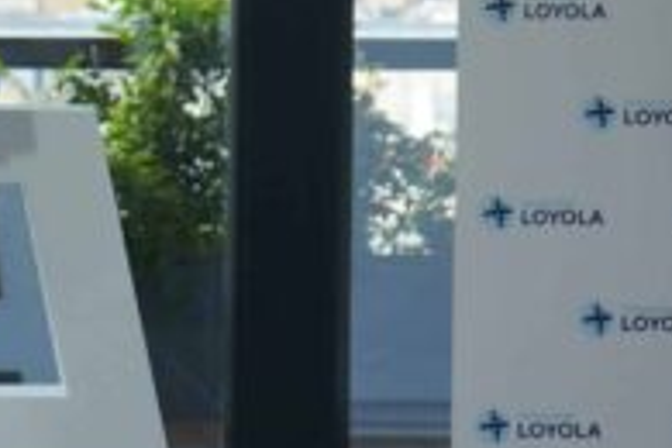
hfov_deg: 11.0
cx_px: -224
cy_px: 17
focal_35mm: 182
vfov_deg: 7.5
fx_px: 3397
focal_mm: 59
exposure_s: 1/160
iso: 200
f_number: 5
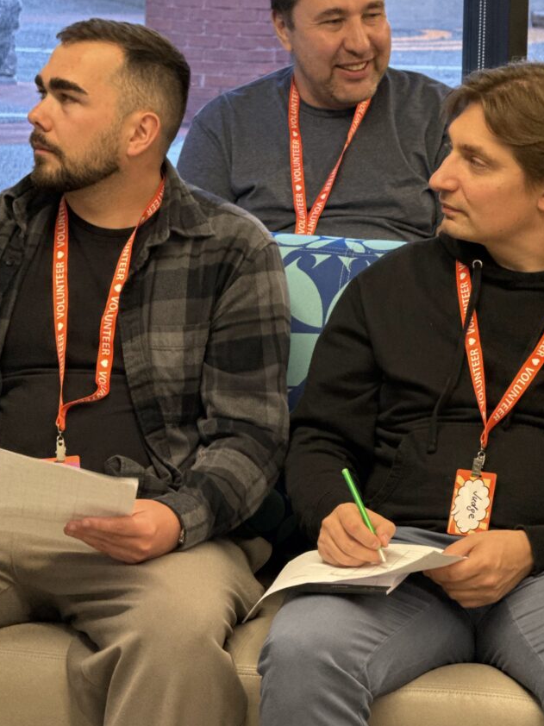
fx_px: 3061
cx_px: 304
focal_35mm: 146
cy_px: 303
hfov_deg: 10.2
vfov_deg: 13.5
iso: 500
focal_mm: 15.66
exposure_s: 1/60
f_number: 2.8
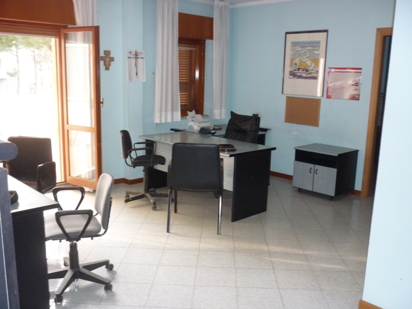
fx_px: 393
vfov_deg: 42.9
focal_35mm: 33
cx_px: 206
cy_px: 154
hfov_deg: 55.4
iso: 320
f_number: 2.8
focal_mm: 5.5
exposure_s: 1/30
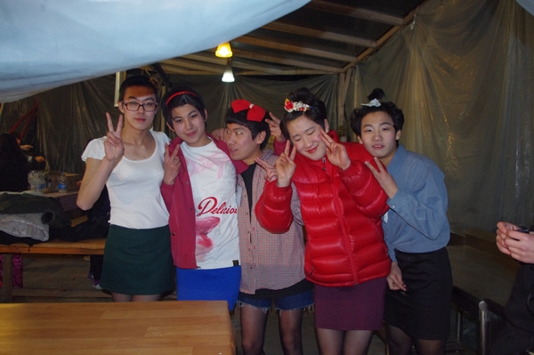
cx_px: 267
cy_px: 178
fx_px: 459
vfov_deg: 42.3
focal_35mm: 31
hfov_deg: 60.3
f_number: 4
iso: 1600
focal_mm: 21.25
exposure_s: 1/20
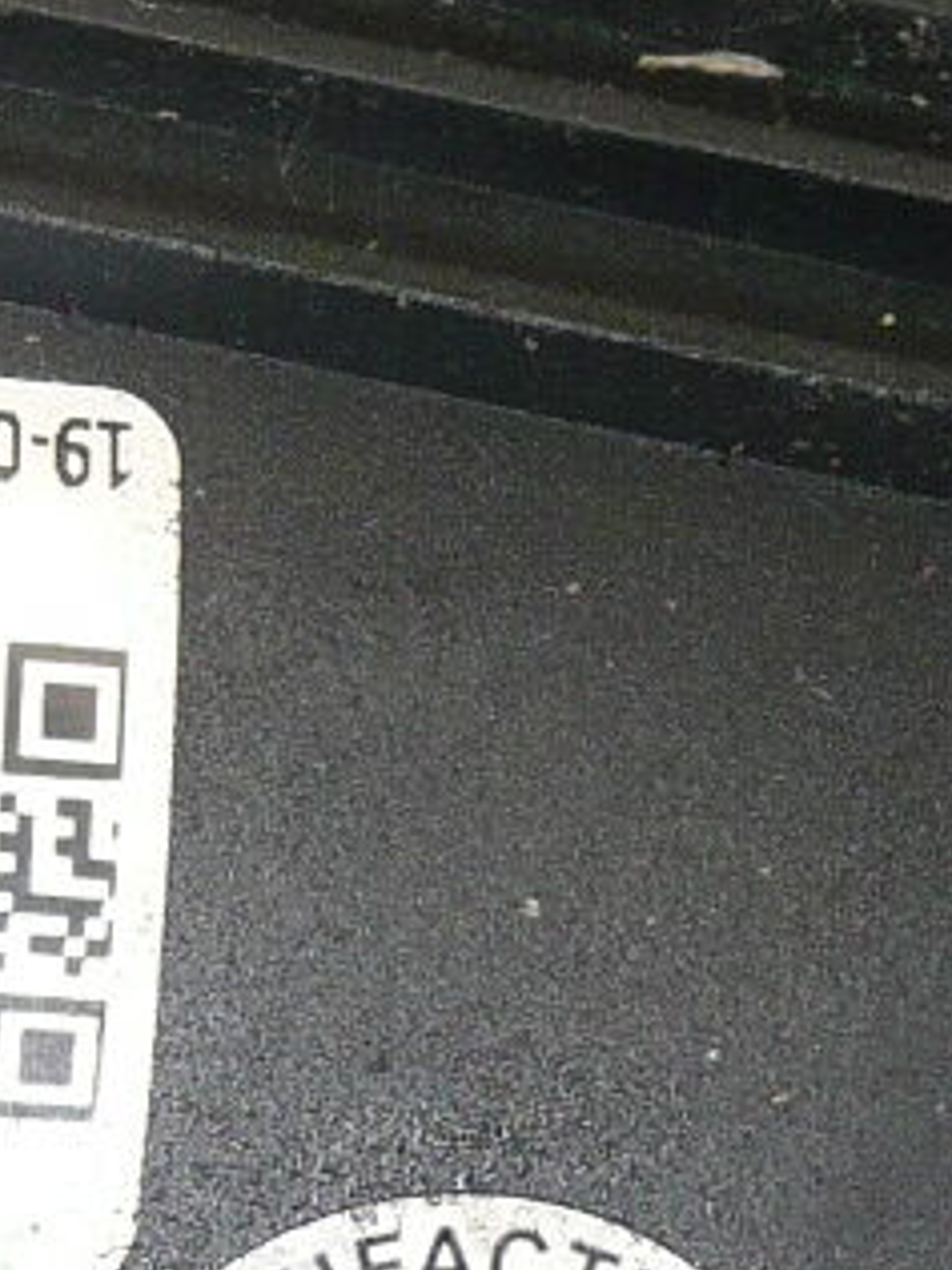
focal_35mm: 146
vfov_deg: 13.5
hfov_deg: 9.8
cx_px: -522
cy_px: 731
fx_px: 5354
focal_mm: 4.6
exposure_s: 1/80
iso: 100
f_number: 3.3
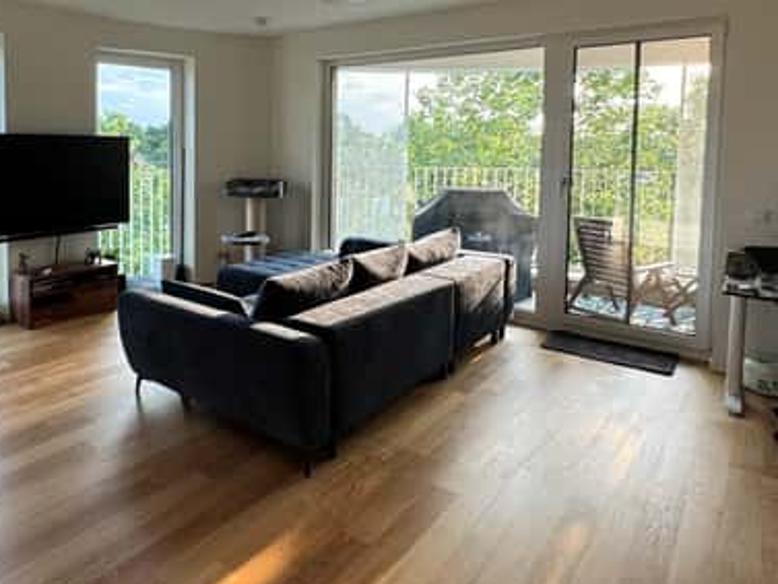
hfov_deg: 65.1
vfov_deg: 51.7
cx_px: 246
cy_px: 179
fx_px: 585
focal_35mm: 26
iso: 80
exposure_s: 1/99
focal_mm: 2.22
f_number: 2.2
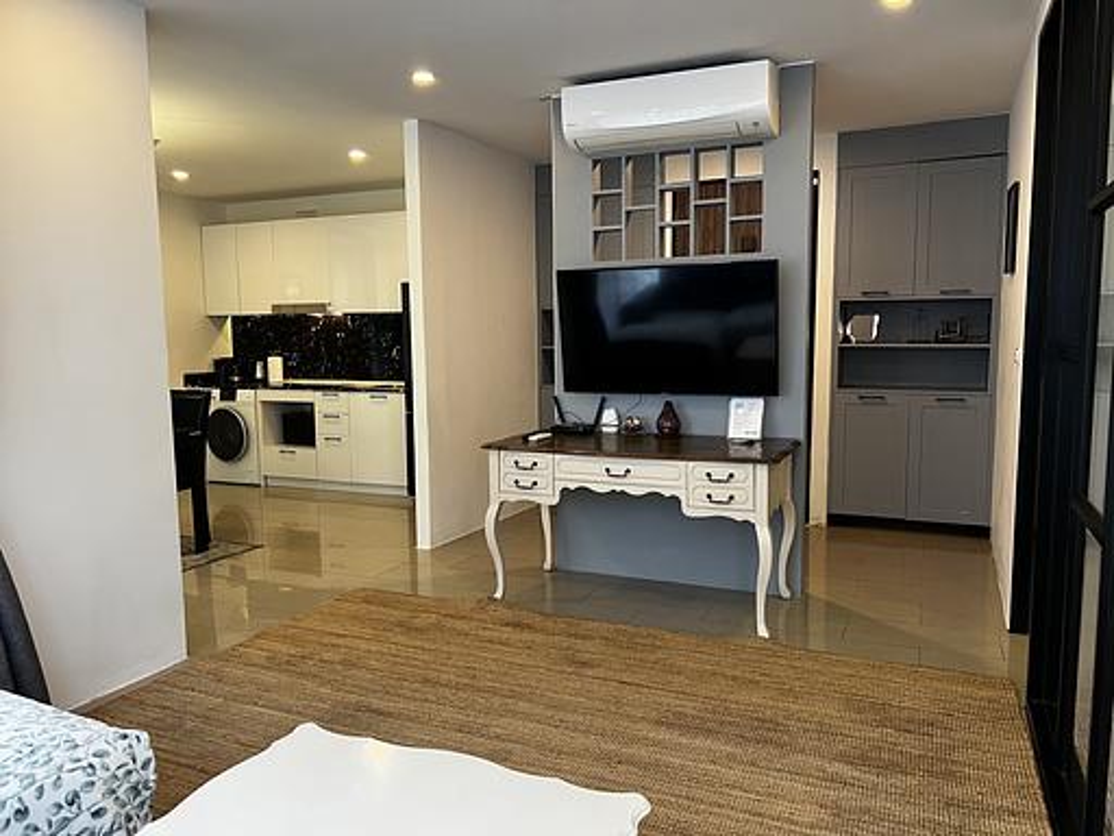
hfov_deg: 67.3
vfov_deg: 53.1
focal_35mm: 26
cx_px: 557
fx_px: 837
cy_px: 418
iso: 250
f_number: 1.5
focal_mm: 5.7
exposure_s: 1/60
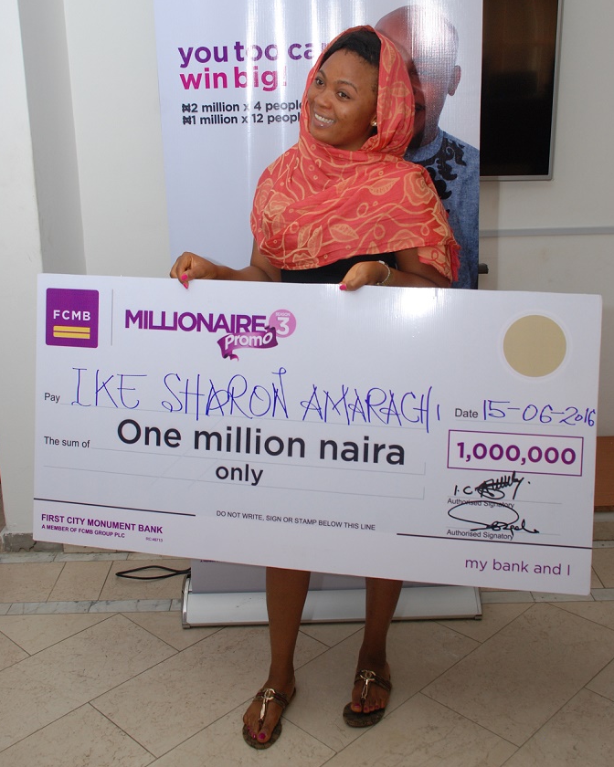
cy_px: 320
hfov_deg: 39.2
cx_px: 310
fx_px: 863
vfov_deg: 47.7
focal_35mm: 38
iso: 400
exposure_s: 1/60
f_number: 5.6
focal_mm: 22
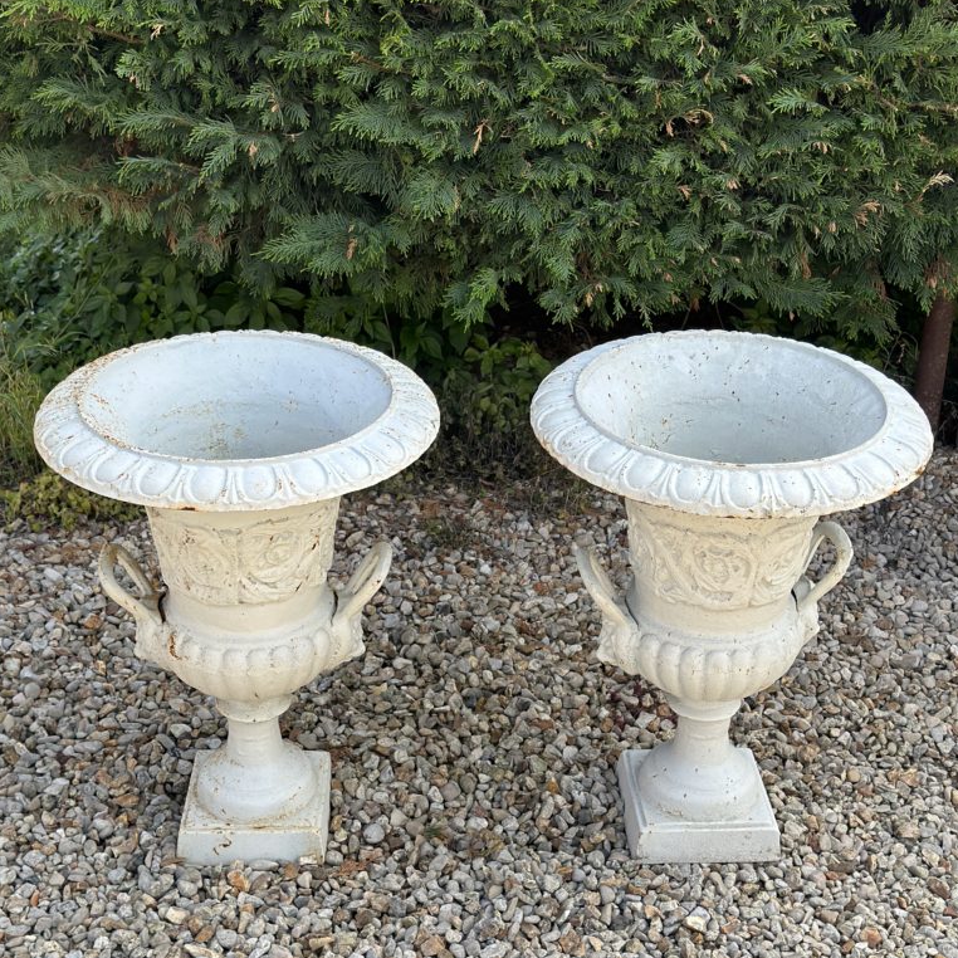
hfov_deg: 30.0
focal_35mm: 57
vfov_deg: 30.0
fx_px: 1785
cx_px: 480
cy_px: 494
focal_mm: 6.86
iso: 80
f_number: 1.78
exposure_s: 1/1517
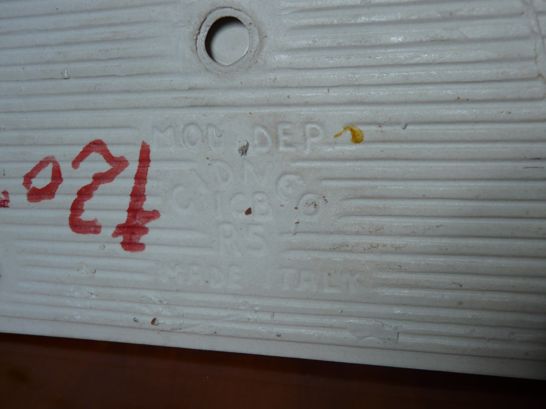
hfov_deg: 44.8
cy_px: 204
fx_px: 662
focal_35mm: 42
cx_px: 273
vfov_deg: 34.3
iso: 100
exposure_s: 1/50
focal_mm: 6.8
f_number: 3.2
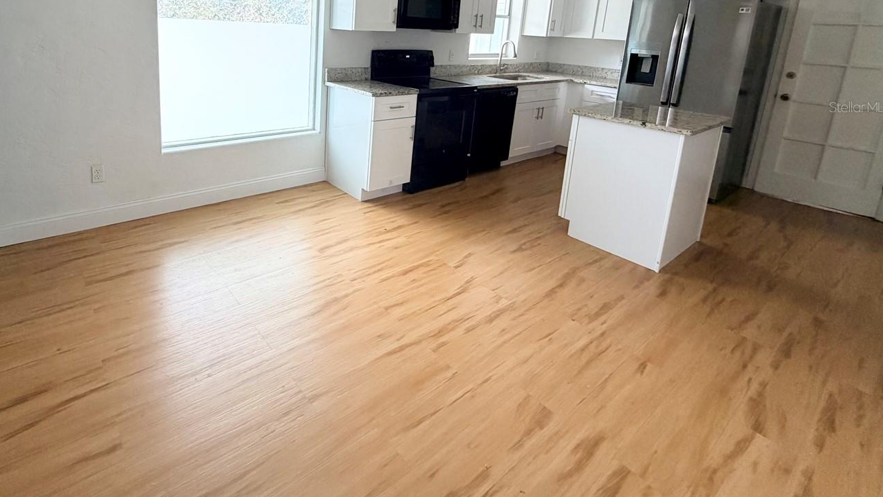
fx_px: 445
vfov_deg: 54.7
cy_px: 107
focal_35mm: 19
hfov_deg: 88.2
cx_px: 344
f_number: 2.2
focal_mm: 2.22
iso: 250
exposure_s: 1/121
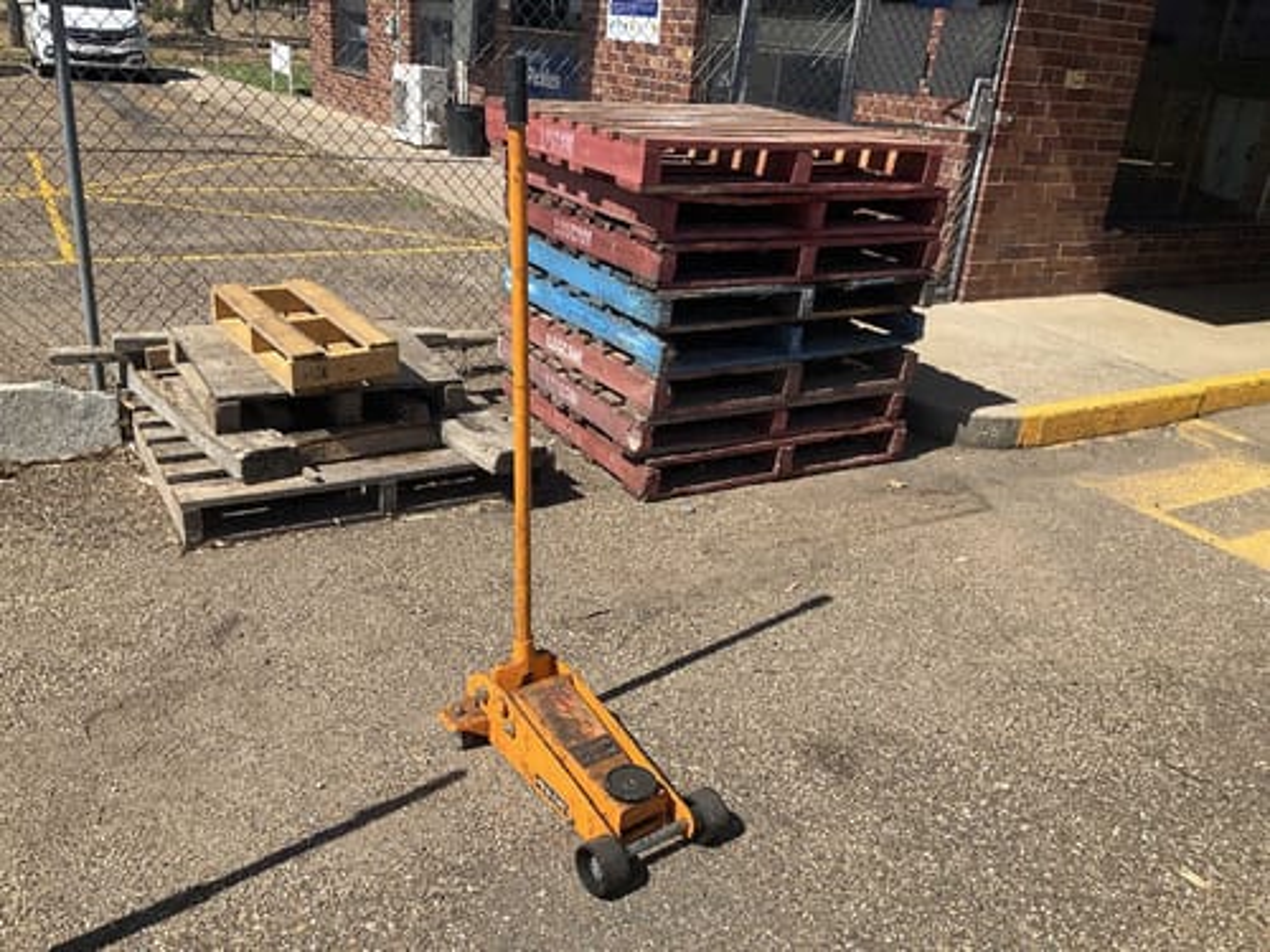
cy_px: 476
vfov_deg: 48.2
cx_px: 635
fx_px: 1064
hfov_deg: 61.7
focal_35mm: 29
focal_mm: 3
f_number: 1.8
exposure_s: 1/2141
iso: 25
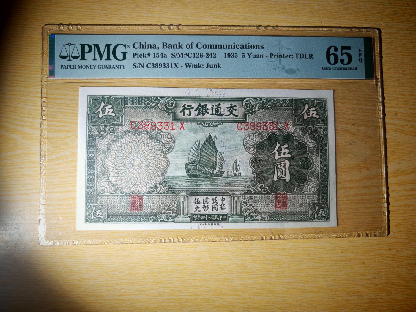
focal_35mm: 27
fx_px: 324
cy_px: 156
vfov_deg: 51.4
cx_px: 208
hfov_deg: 65.3
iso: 500
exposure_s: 1/50
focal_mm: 7.62
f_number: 1.6
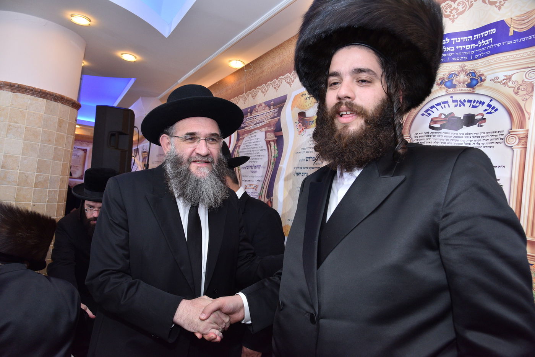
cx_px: 268
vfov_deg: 53.1
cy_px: 178
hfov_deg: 73.8
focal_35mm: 24
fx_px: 357
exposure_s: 1/160
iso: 1250
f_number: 6.3
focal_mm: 24
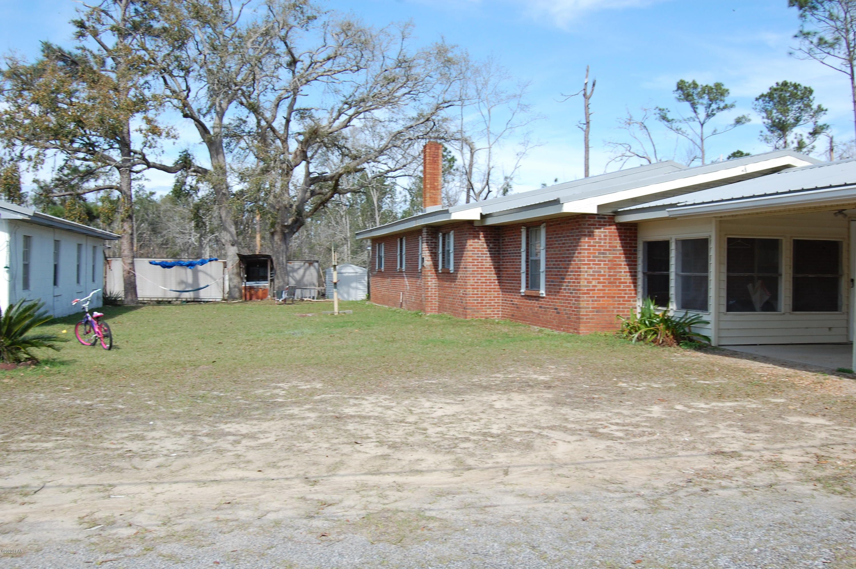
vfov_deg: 39.9
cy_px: 284
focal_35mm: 33
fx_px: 784
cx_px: 428
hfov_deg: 57.3
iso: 200
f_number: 9
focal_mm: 22
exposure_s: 1/320
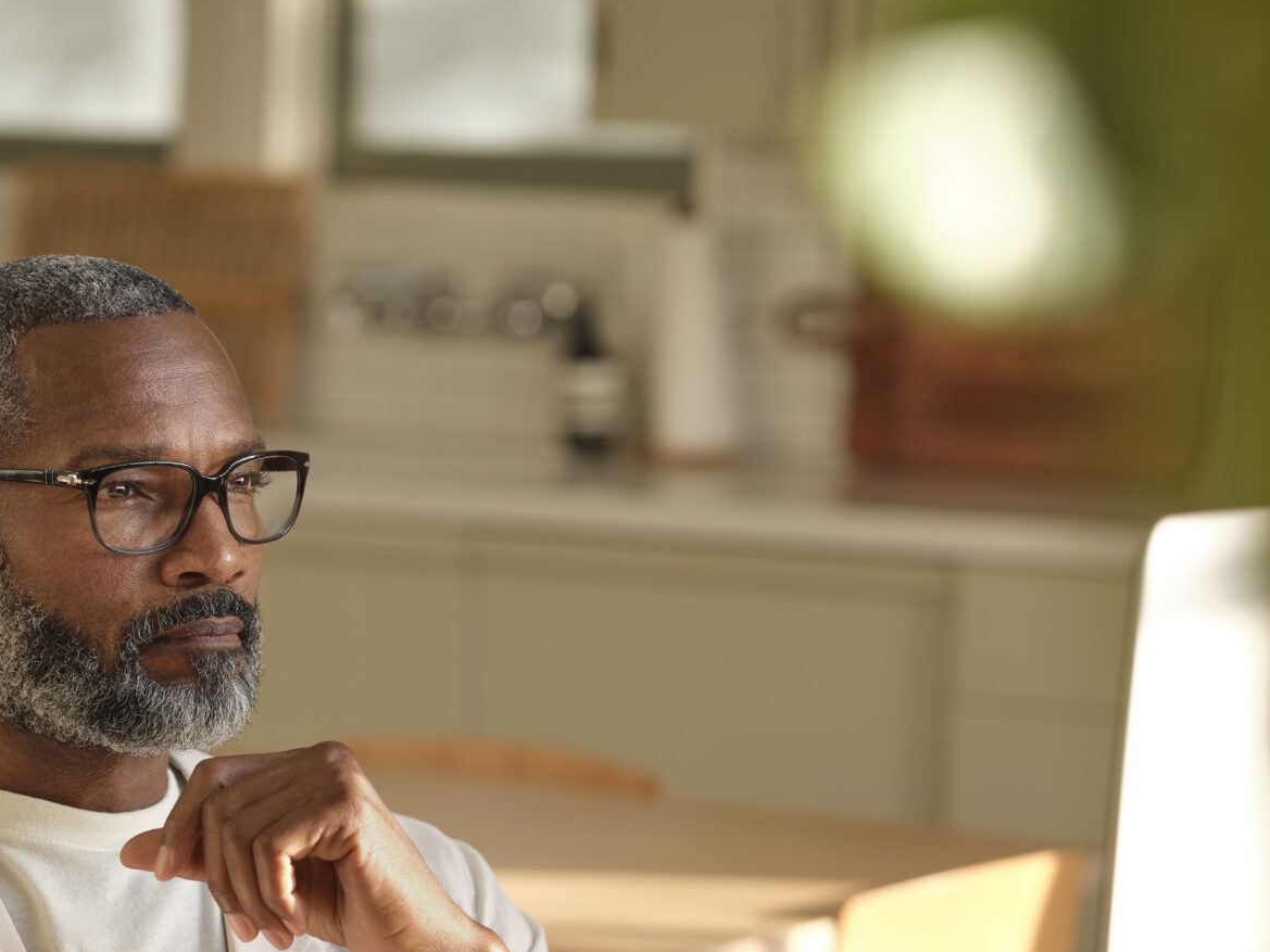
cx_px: 410
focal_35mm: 138
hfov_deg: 14.3
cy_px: 846
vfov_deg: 10.7
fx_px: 5063
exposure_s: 1/400
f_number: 2.8
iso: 320
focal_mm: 80
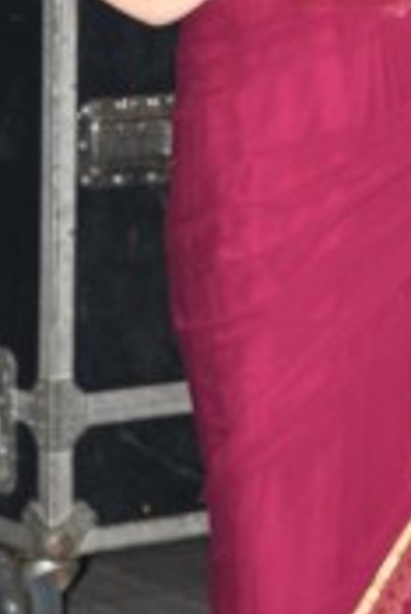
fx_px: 4392
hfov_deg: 5.4
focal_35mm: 257
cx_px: 371
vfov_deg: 7.9
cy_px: -137
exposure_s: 1/60
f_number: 5.6
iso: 320
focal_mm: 60
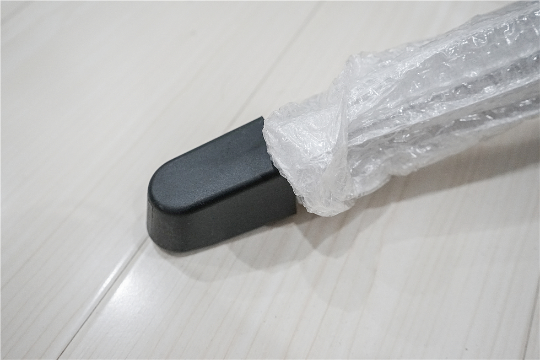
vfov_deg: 41.1
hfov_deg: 58.7
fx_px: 480
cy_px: 180
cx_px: 270
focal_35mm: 32
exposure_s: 1/40
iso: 2500
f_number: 5
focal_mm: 32
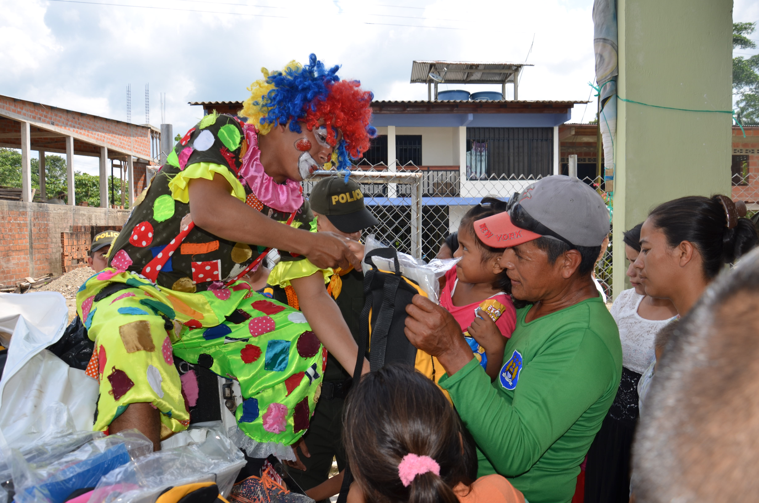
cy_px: 252
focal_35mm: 27
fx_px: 568
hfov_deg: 67.5
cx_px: 380
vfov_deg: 47.7
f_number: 6.3
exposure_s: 1/250
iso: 100
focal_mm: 18
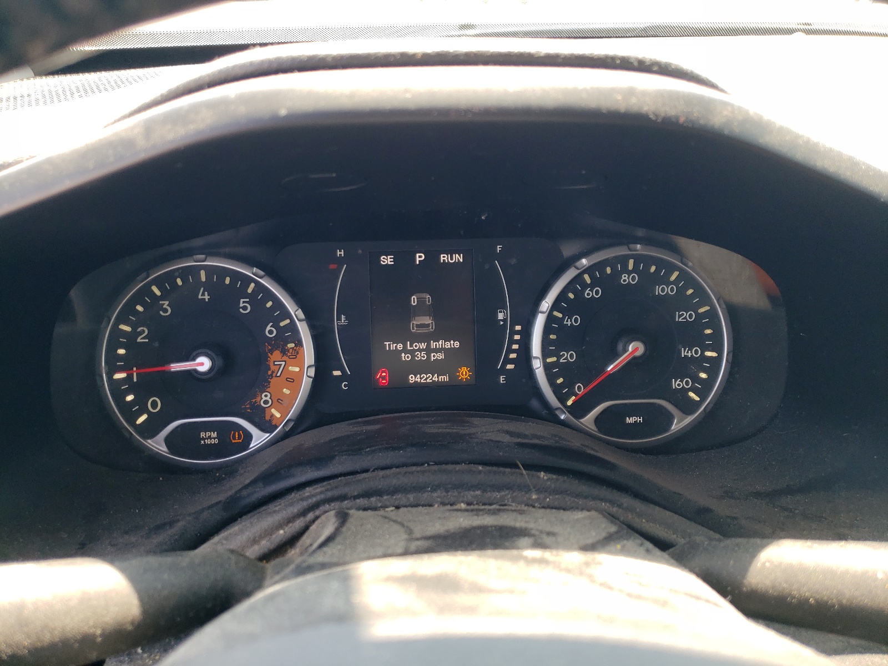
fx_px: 667
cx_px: 444
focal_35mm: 26
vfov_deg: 53.1
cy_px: 333
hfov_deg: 67.3
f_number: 1.5
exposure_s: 1/175
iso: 50
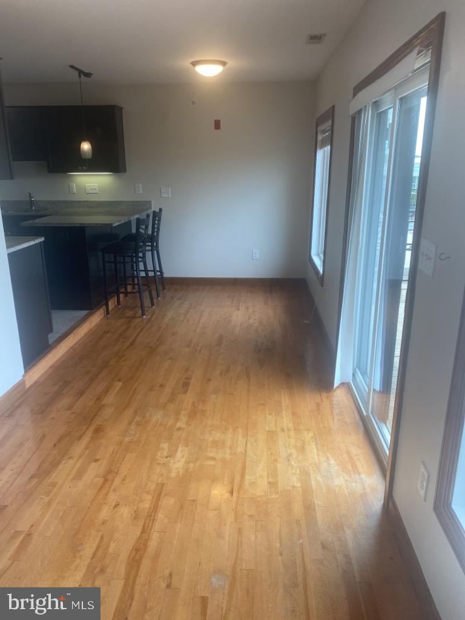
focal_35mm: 26
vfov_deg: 67.3
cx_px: 232
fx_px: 466
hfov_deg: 53.1
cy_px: 310
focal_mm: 4.25
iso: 64
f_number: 1.8
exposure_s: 1/120
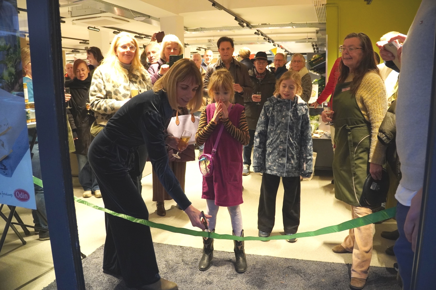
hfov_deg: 64.8
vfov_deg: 45.9
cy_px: 145
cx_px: 218
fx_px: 343
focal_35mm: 28
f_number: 4
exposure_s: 1/160
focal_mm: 18.9
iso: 3200
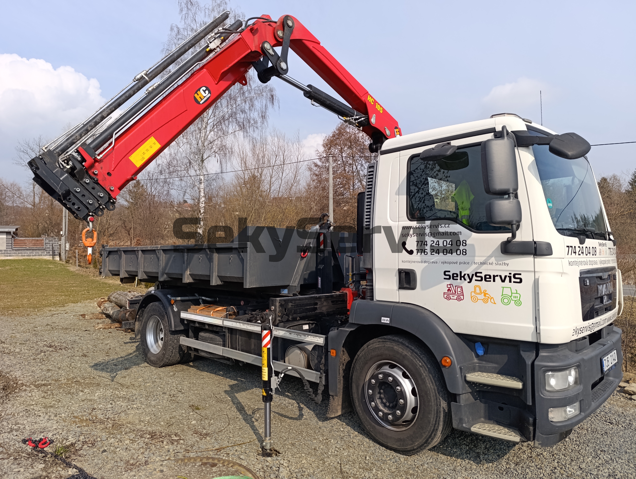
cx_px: 318
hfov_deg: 73.8
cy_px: 240
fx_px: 423
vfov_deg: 59.0
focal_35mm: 23
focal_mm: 6.14
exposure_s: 1/617
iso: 50
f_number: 1.6
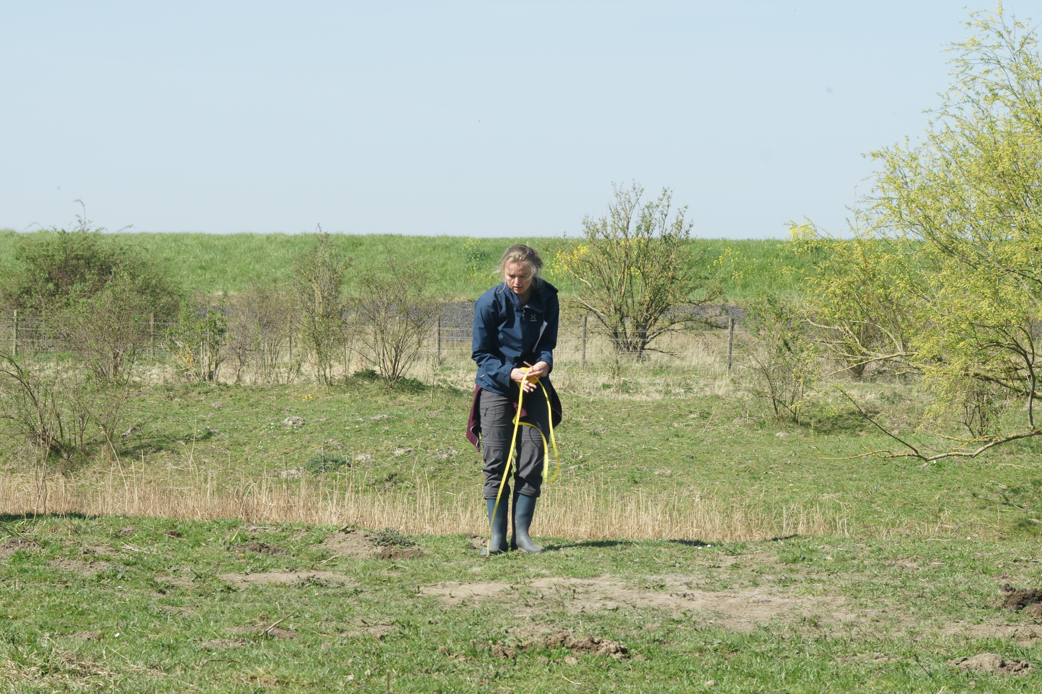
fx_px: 3256
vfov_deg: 12.2
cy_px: 347
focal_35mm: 112
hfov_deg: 18.2
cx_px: 521
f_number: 11
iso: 200
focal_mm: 75
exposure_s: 1/160
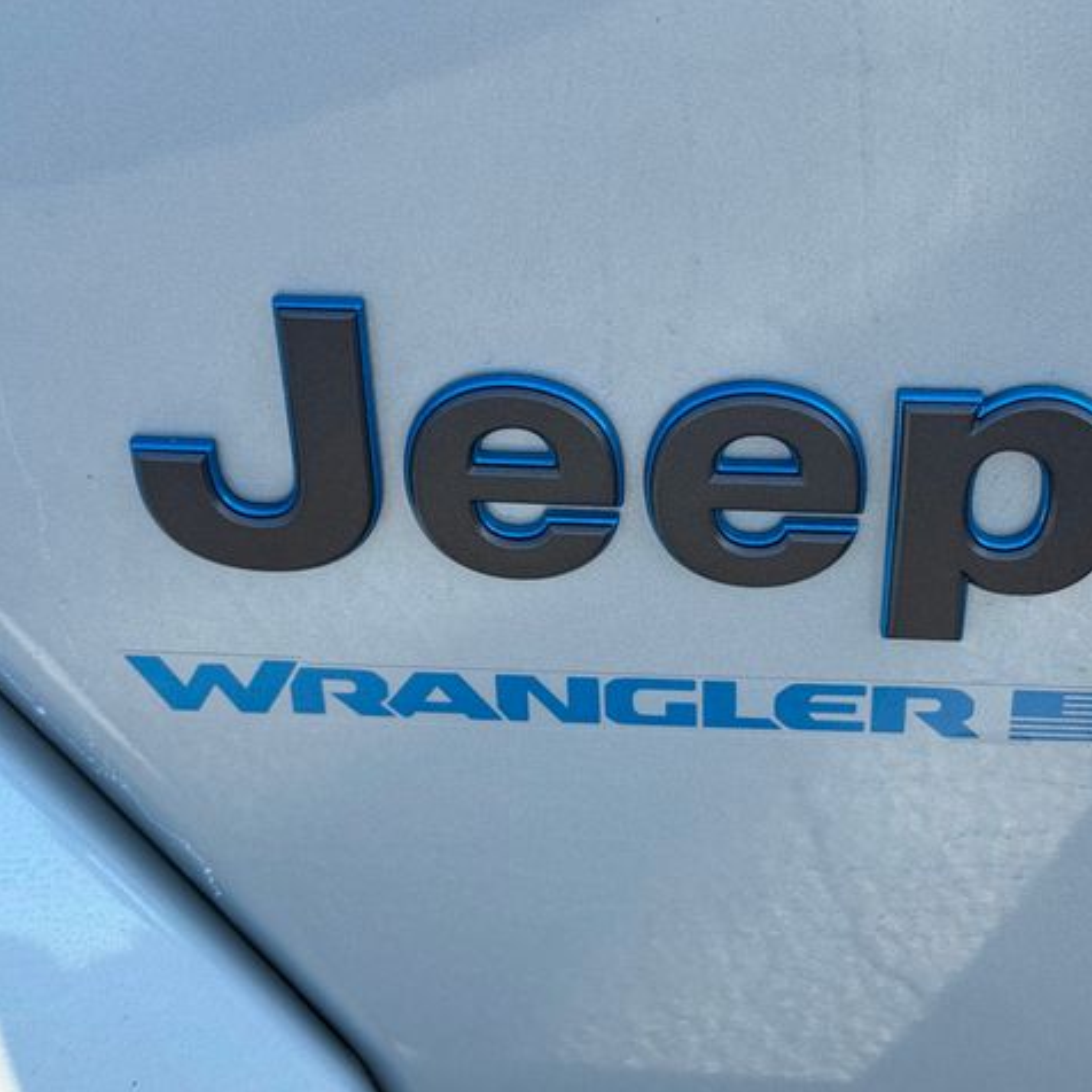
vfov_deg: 30.0
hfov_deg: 30.0
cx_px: 656
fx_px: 2034
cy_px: 546
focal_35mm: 57
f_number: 1.78
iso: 100
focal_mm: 6.76
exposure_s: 1/1307
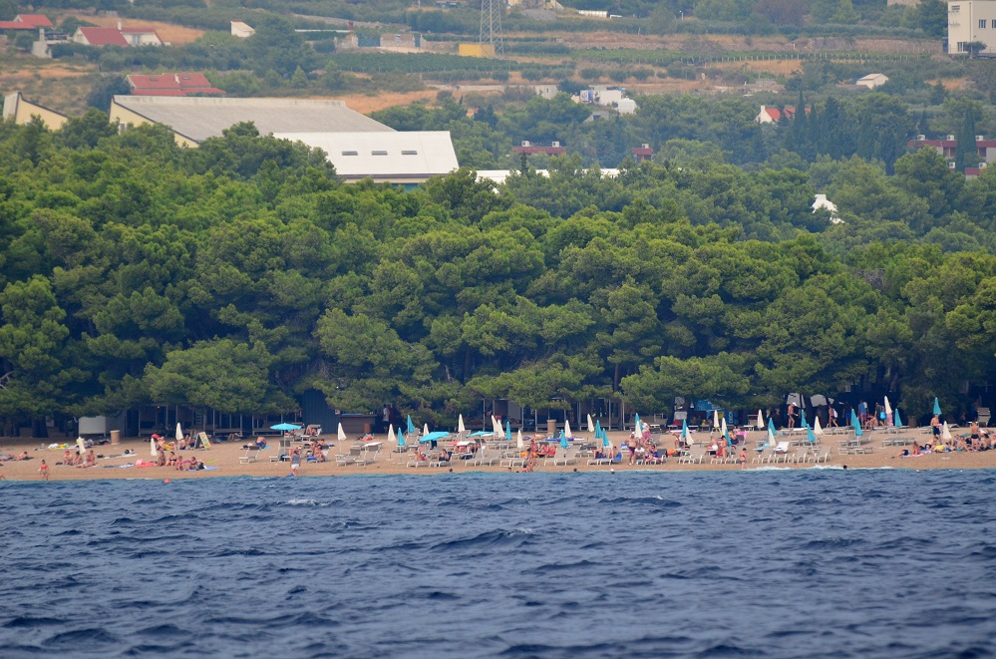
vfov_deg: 3.0
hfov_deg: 4.6
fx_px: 12420
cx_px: 498
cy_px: 330
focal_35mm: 450
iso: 400
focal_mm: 300
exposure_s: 1/1000
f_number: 5.6
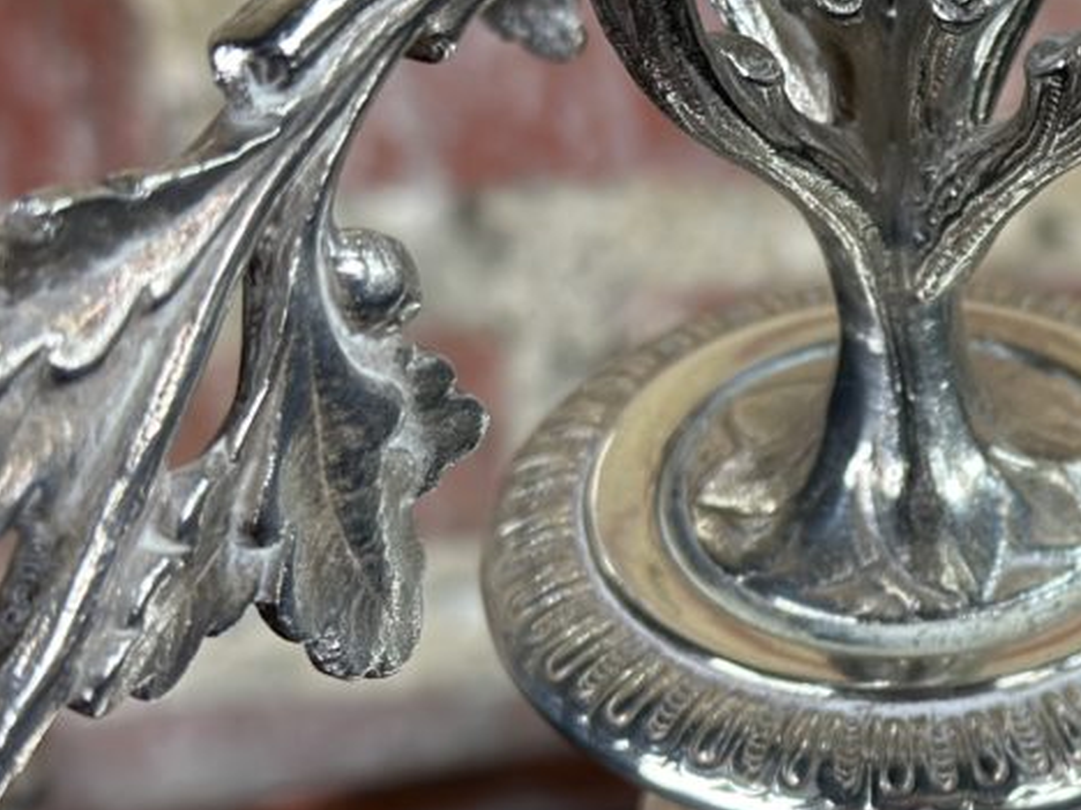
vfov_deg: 14.1
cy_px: 489
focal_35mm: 105
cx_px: 1030
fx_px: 3279
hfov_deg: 18.3
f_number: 1.78
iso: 80
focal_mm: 6.86
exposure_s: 1/100
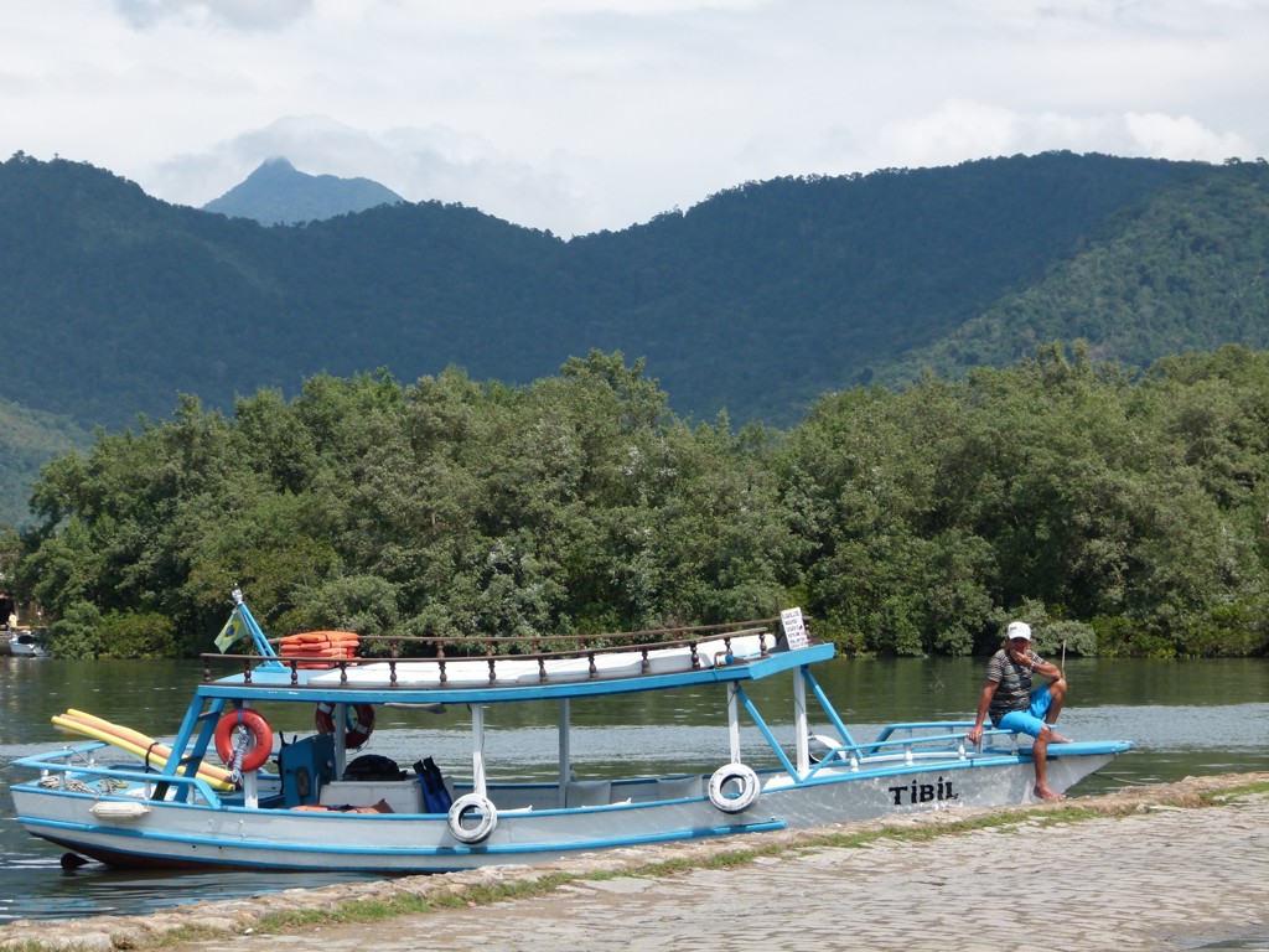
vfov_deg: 12.7
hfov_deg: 16.8
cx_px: 634
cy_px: 476
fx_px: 4289
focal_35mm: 117
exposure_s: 1/800
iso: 100
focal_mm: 21.1
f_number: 4
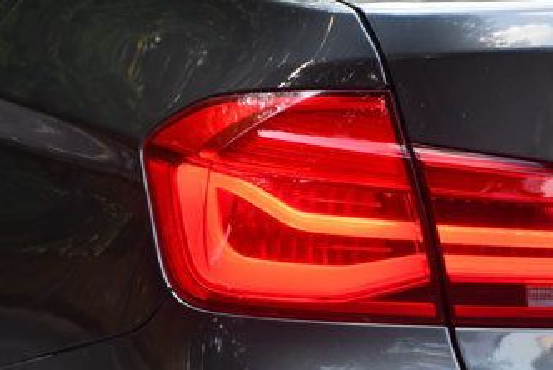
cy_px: 196
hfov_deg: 7.7
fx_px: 4090
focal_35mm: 266
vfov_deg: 5.2
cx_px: 463
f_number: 4.8
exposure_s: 1/250
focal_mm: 92
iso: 400
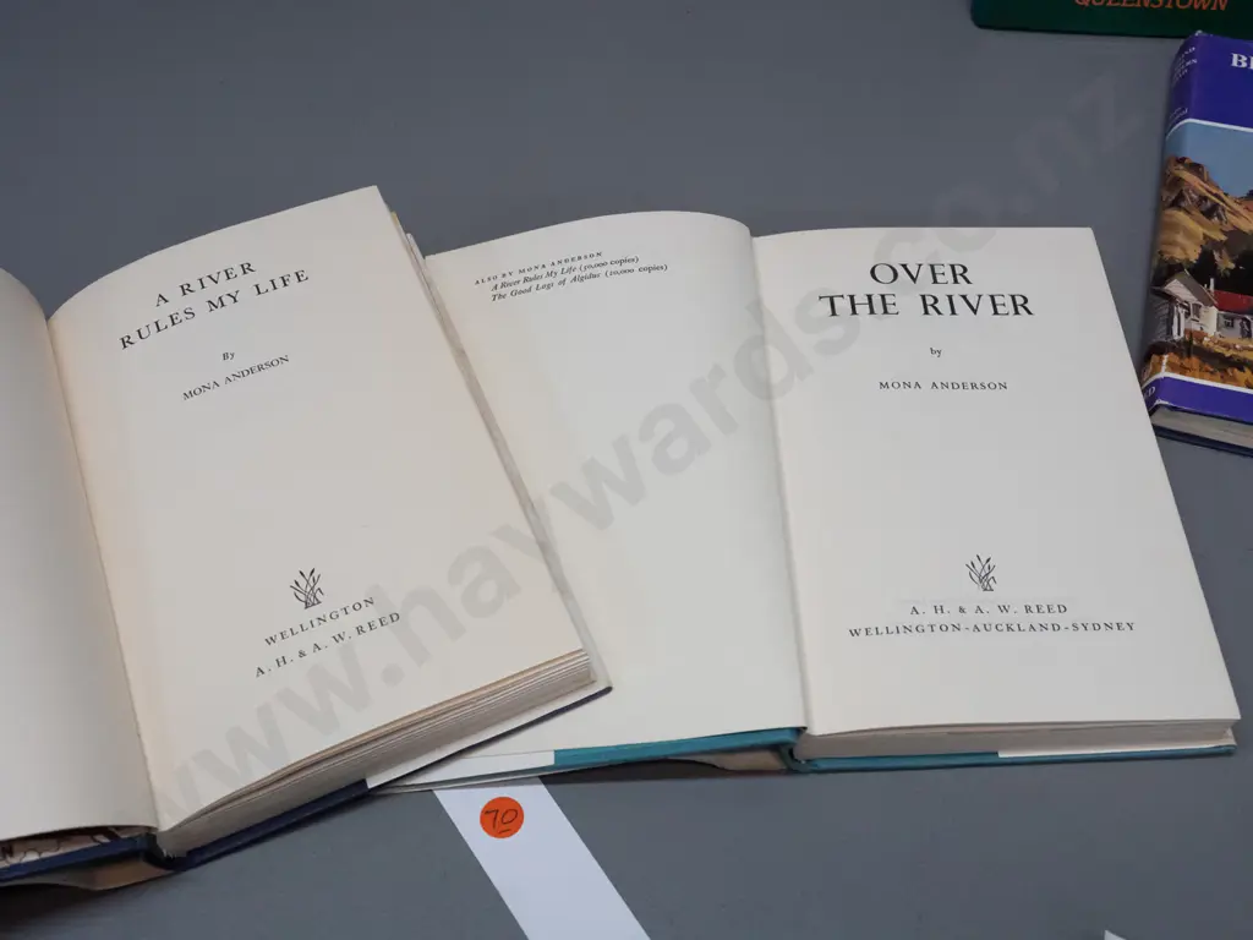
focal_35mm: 40
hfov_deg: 46.8
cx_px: 626
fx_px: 1448
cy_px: 470
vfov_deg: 36.0
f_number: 5.6
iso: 3200
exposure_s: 1/500
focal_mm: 20
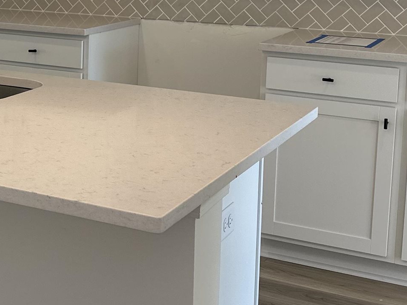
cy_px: 26
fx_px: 905
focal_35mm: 77
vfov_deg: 18.8
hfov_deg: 23.7
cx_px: -44
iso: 64
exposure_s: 1/134
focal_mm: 6.86
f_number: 1.78
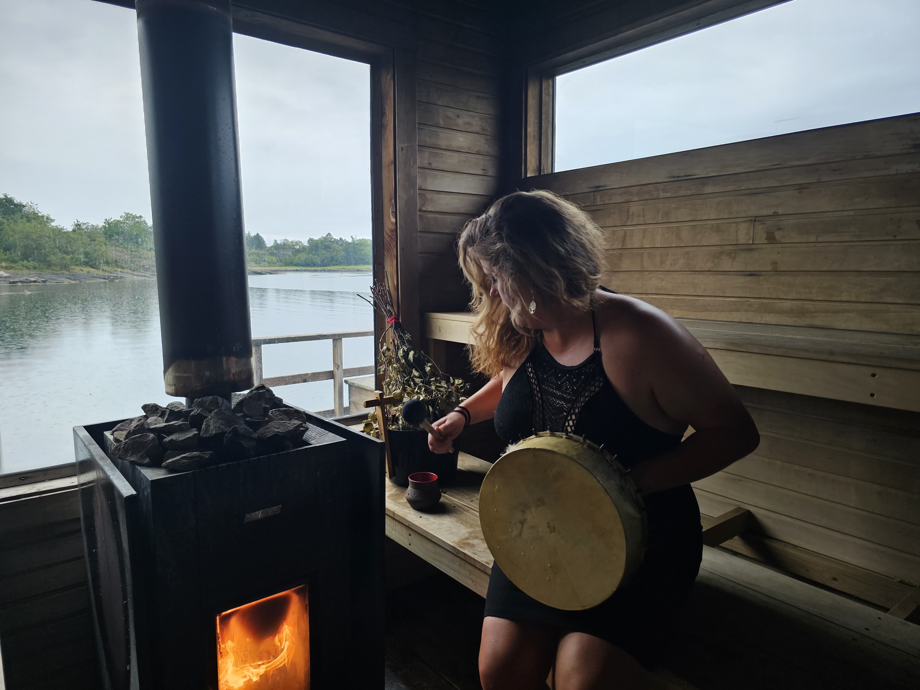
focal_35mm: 23
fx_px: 611
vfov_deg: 58.9
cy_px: 345
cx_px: 460
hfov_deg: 73.9
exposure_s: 1/190
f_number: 1.7
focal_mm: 6.3
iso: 100
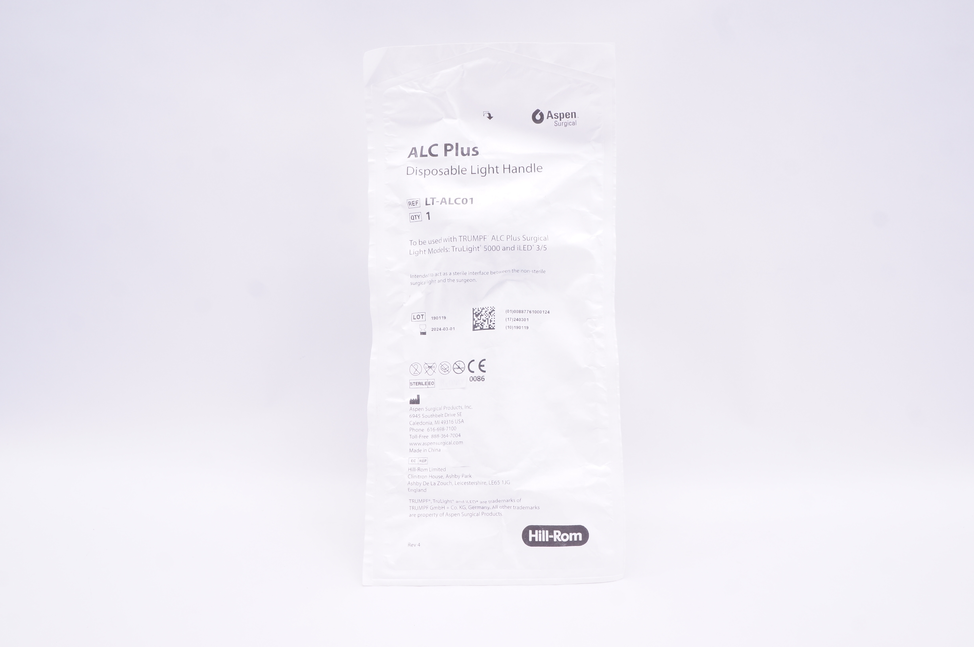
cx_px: 487
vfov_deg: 45.6
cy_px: 324
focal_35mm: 28
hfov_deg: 64.6
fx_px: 770
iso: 400
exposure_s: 1/25
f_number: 9
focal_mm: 19
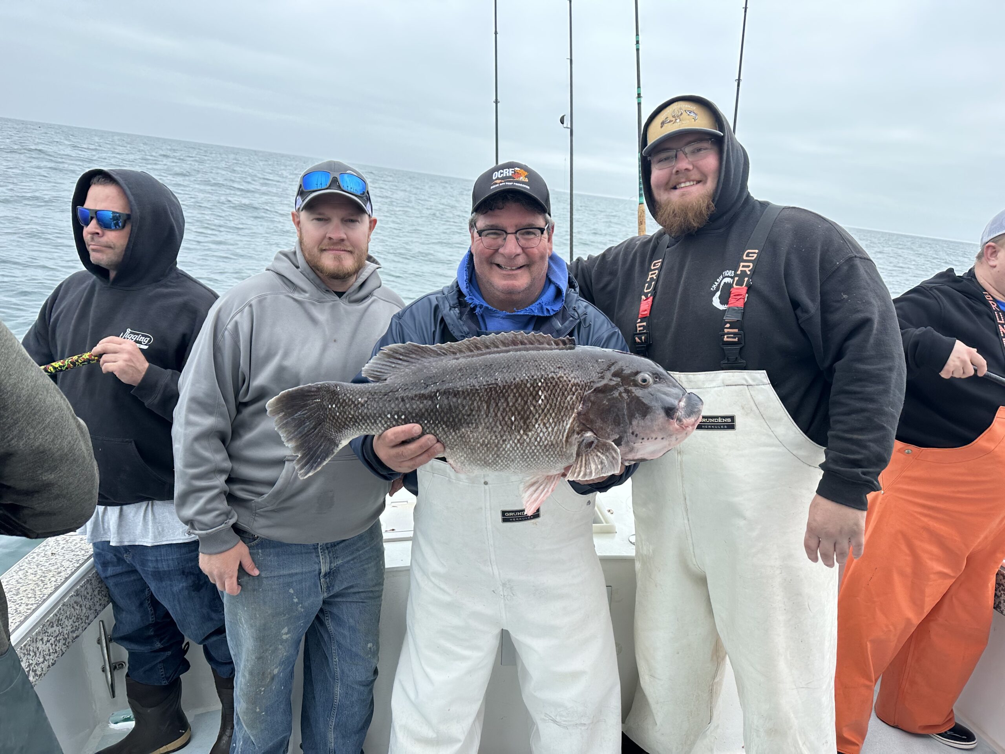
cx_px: 502
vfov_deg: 56.8
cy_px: 377
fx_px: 697
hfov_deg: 71.6
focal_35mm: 24
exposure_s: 1/1541
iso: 80
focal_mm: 6.86
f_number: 1.78
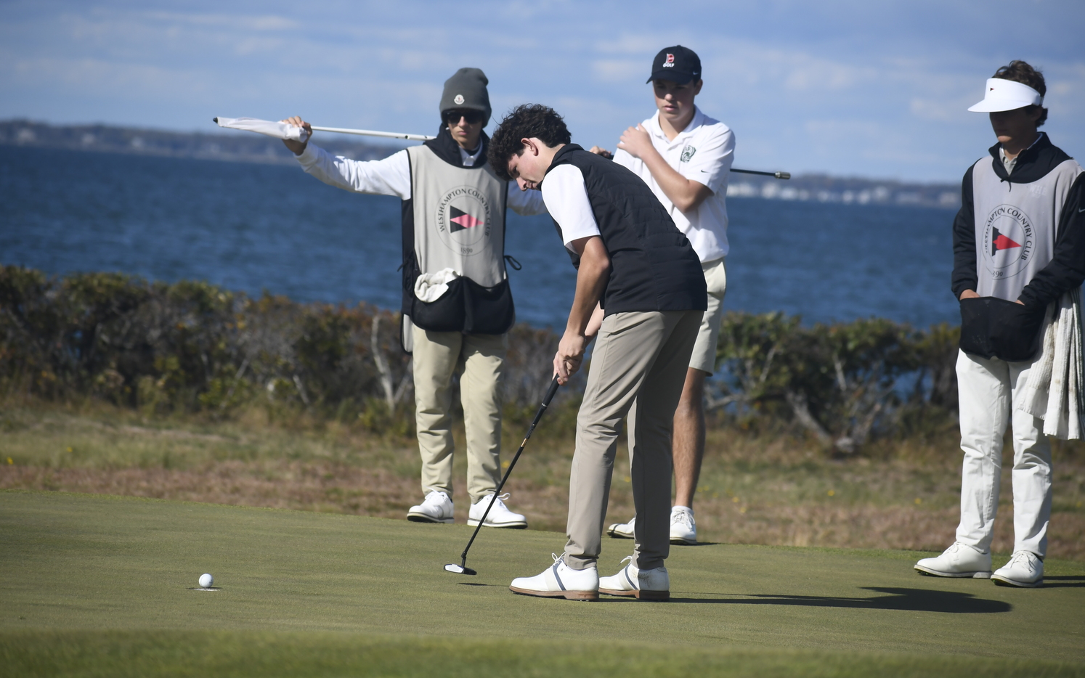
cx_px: 542
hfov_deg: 8.0
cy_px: 316
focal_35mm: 261
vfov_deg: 5.0
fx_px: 7718
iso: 400
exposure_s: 1/3200
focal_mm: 170
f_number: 5.6
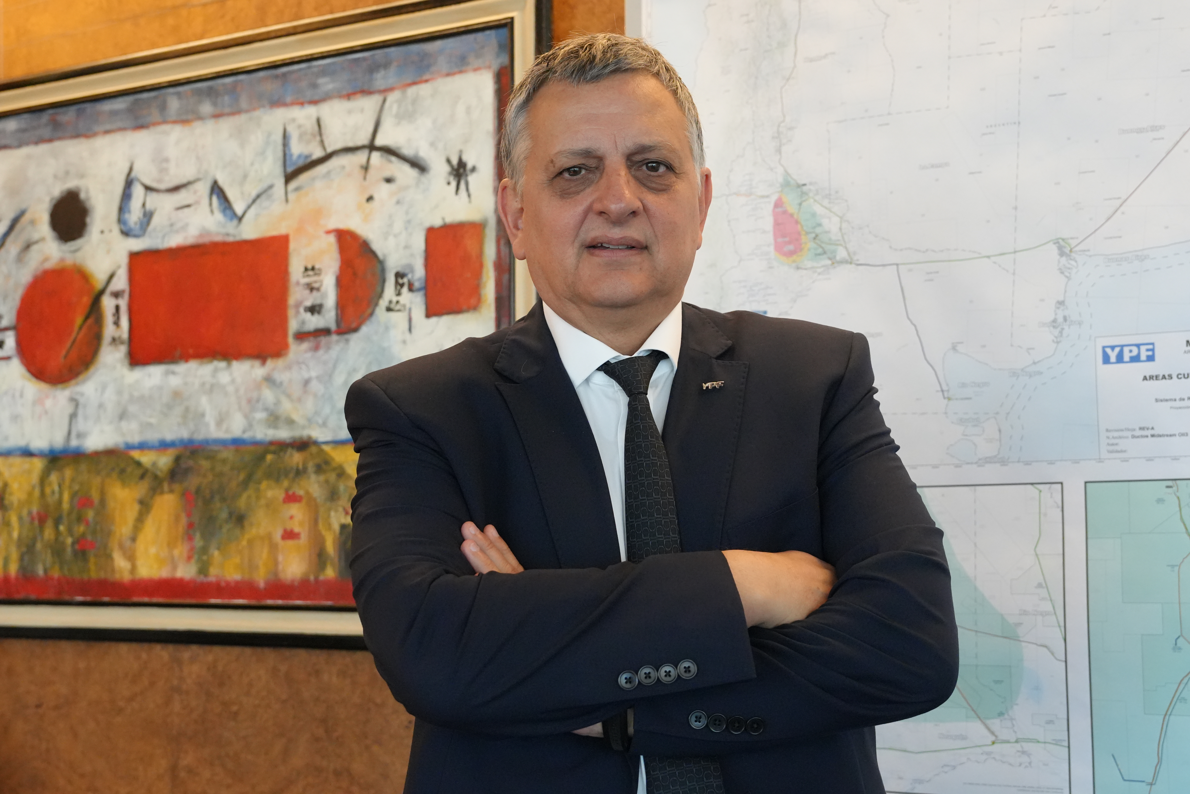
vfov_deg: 26.5
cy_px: 397
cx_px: 595
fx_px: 1686
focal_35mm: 51
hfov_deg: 38.9
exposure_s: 1/160
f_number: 4
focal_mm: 34
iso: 3200
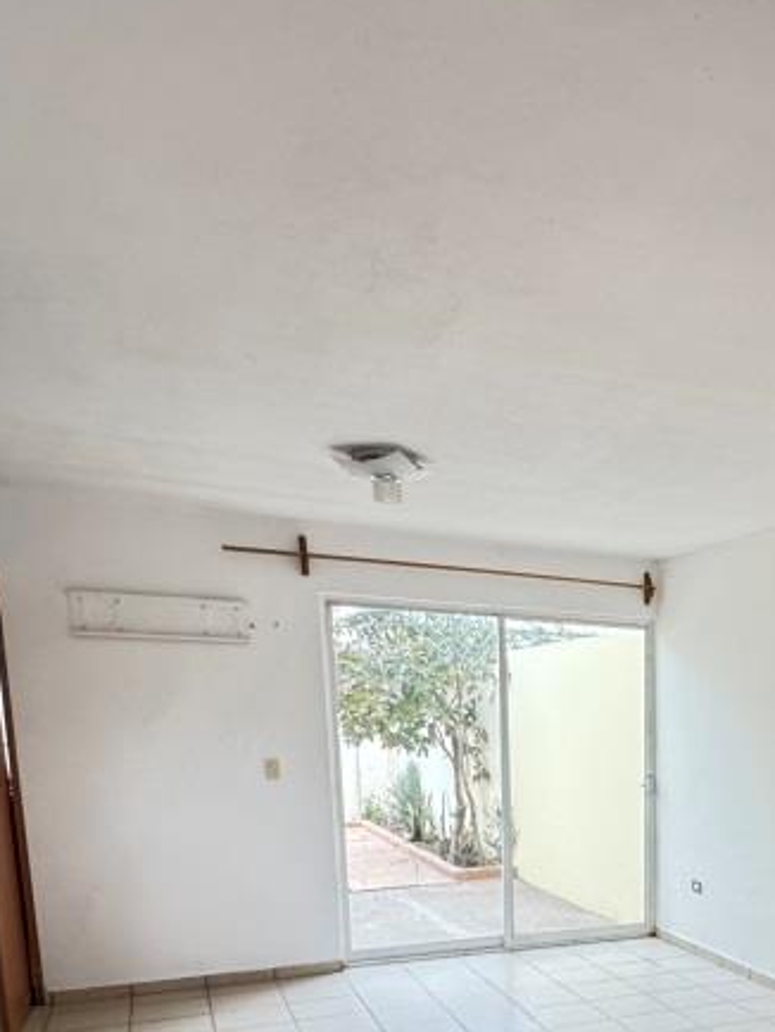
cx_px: 751
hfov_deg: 38.7
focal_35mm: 33
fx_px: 984
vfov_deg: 50.5
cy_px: 882
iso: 250
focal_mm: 2.22
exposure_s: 1/99
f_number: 2.2
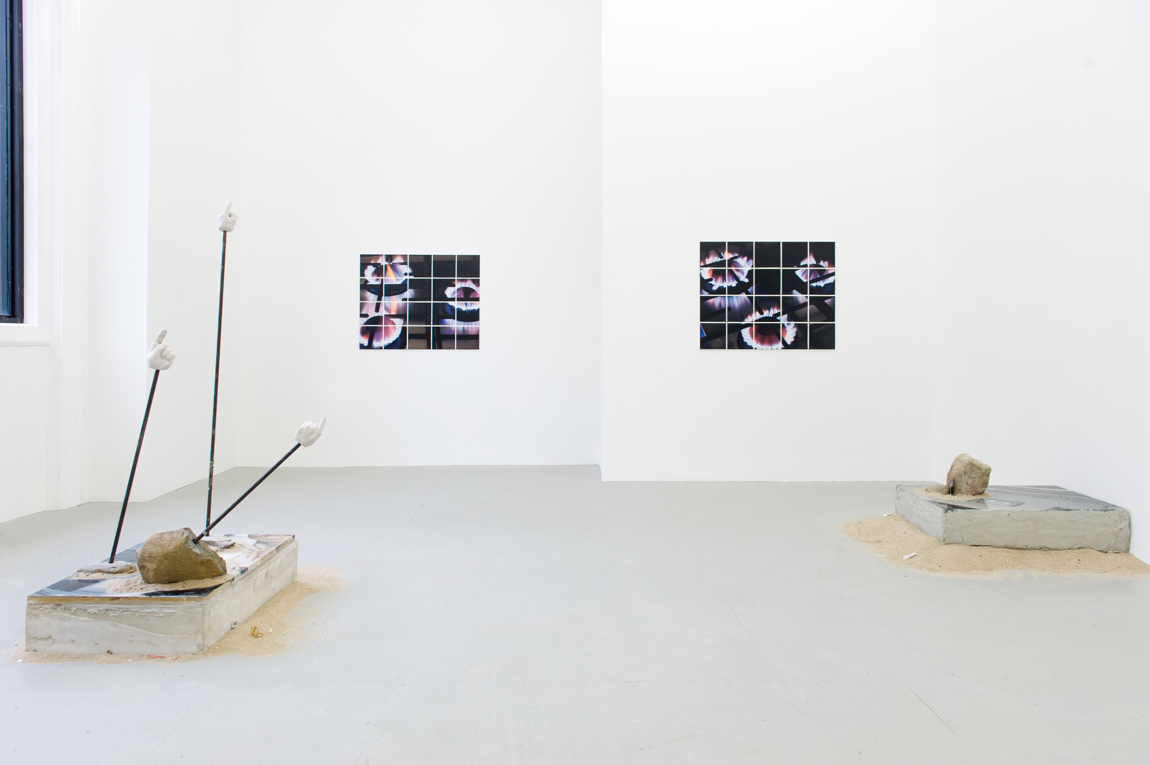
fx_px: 766
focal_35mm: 24
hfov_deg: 73.8
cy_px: 382
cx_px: 575
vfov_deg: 53.1
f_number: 6.3
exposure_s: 1/160
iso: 500
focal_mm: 24
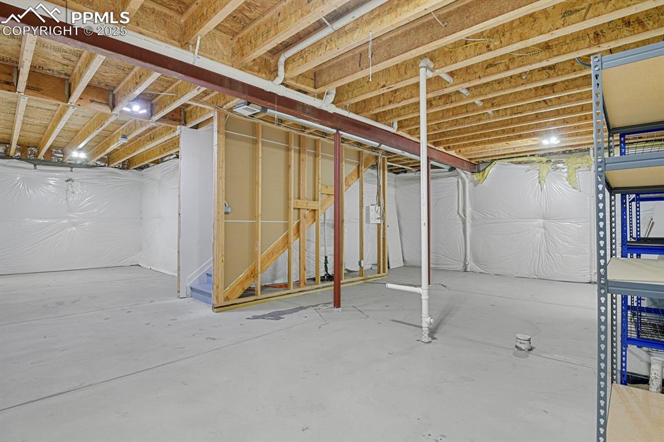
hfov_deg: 93.3
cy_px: 221
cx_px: 332
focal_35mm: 17
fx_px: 313
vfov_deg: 70.4
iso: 250
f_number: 8
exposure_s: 5
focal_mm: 17
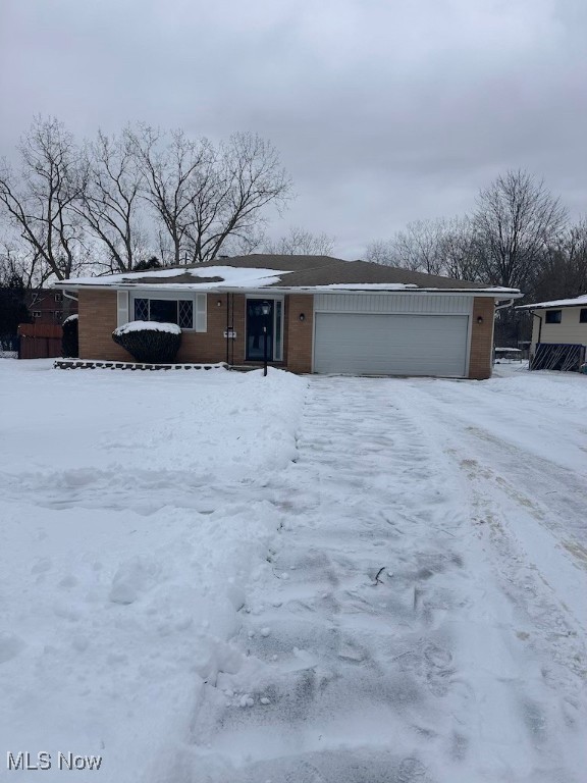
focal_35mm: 24
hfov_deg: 56.8
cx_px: 294
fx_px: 543
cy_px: 392
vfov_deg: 71.6
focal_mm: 6.86
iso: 80
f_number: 1.78
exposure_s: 1/10753
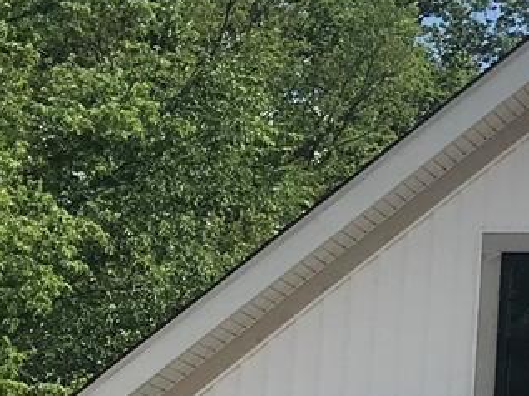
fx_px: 2153
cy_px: 501
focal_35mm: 141
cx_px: 1136
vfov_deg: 10.3
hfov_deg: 12.1
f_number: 1.8
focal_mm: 3.99
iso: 20
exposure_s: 1/2740
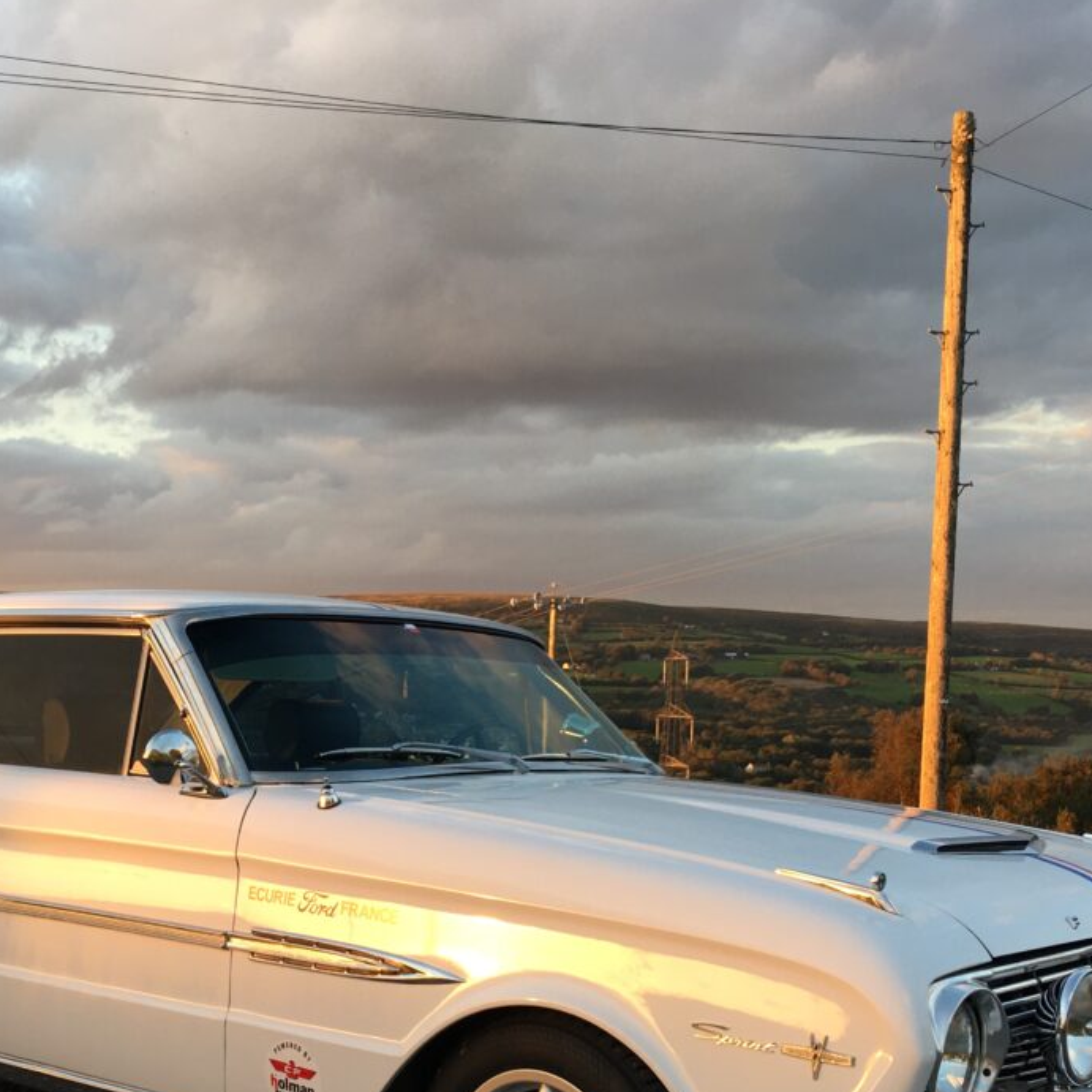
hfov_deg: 34.5
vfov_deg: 34.2
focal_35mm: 49
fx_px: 1749
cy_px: 773
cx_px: 427
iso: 32
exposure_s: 1/100
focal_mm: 4.15
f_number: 2.2
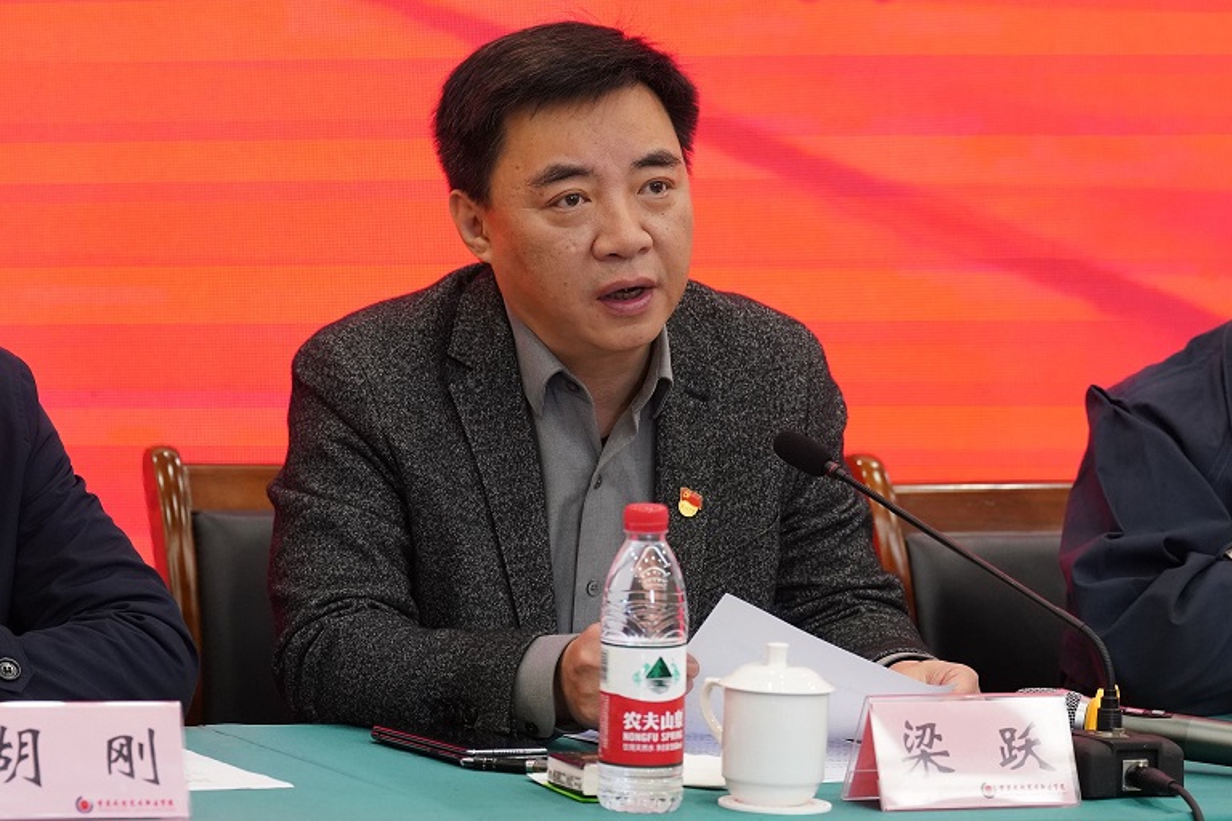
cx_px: 616
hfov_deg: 11.4
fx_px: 6194
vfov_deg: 7.6
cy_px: 410
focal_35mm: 181
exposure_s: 1/100
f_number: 4.5
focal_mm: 121
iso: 3200
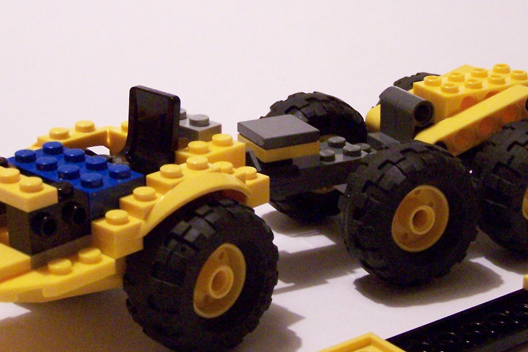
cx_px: 290
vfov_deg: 15.3
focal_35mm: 89
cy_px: 122
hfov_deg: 22.9
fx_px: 1305
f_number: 3
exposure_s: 1/15
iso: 400
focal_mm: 8
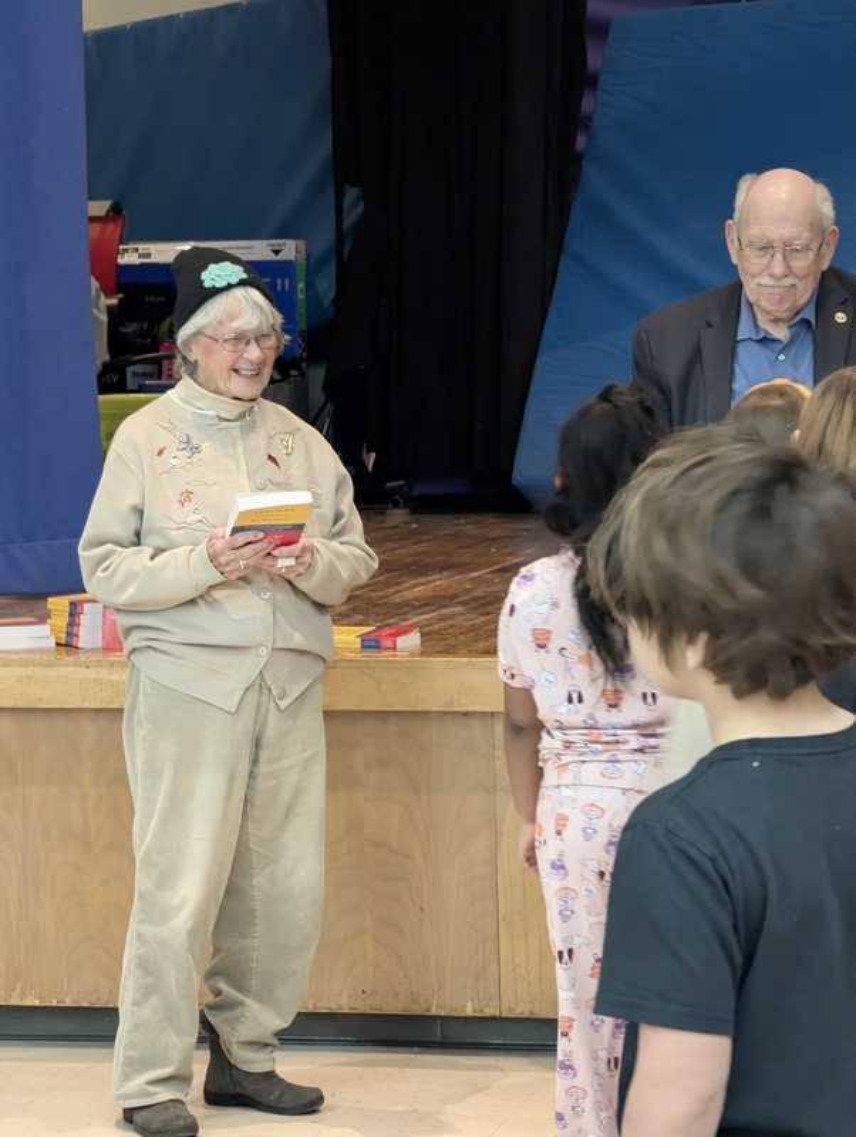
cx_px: 428
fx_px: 3849
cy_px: 568
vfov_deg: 16.8
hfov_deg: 12.7
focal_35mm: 117
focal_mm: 19
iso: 945
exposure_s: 1/30
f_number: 3.5
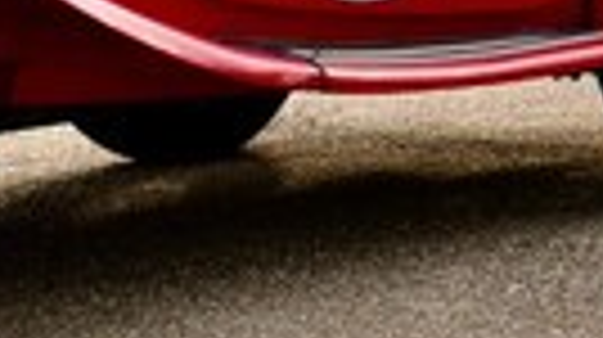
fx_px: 3450
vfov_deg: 5.6
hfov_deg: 9.8
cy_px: -68
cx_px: -216
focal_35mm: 216
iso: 200
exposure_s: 1/150
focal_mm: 30.9
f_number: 4.3
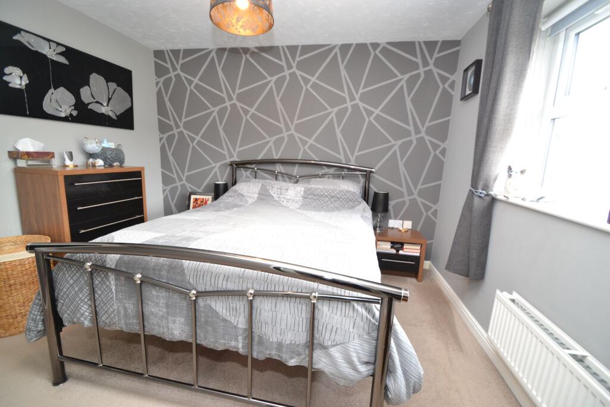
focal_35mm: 15
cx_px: 305
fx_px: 254
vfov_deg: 77.3
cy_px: 204
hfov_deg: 100.4
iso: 720
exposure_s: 1/60
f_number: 3.5
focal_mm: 10
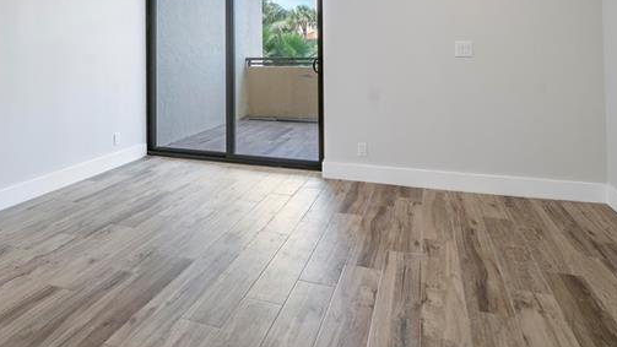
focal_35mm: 25
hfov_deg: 73.7
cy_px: 37
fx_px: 409
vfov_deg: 42.4
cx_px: 269
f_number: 11
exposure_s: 1/6
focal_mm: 10
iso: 250
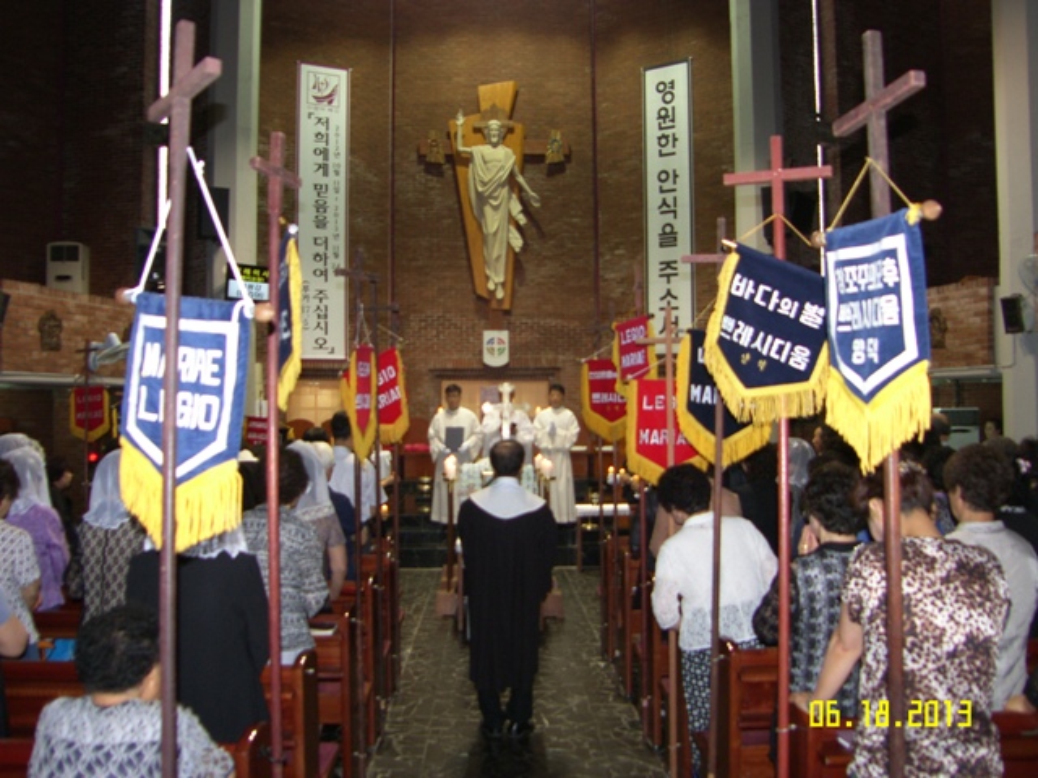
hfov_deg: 63.4
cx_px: 519
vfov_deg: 49.7
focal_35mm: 28
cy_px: 389
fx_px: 840
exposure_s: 1/30
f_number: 2.2
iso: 100
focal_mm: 7.4
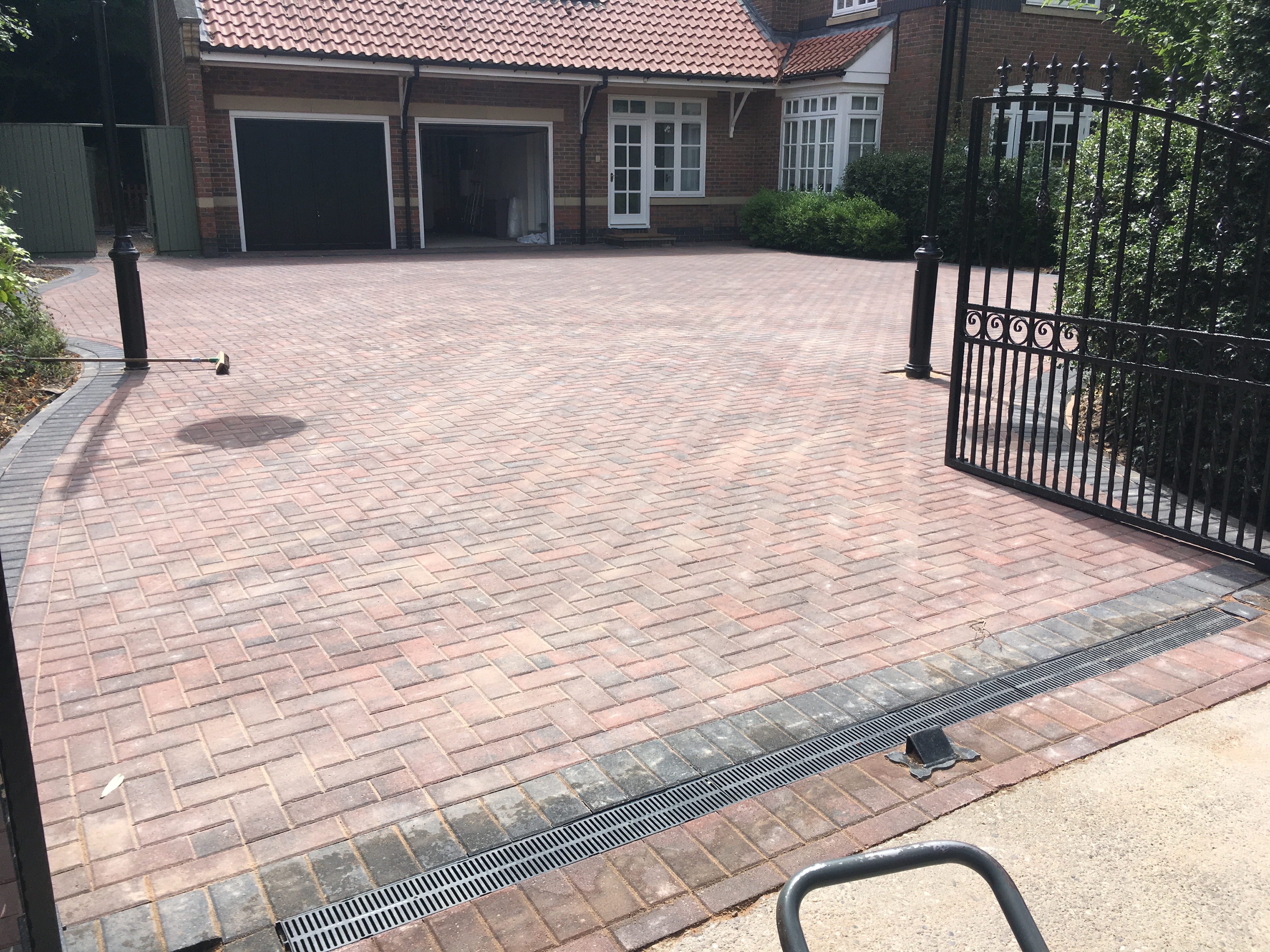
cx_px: 635
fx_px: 1064
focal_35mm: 29
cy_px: 476
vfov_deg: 48.2
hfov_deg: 61.7
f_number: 2.2
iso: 25
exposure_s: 1/1166
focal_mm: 4.15
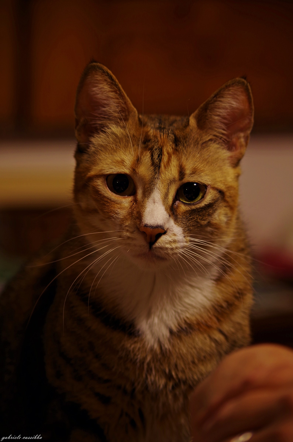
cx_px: 146
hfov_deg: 9.3
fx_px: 1803
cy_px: 221
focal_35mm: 147
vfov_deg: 14.0
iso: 125
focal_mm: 97.5
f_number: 4
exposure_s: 1/3.33
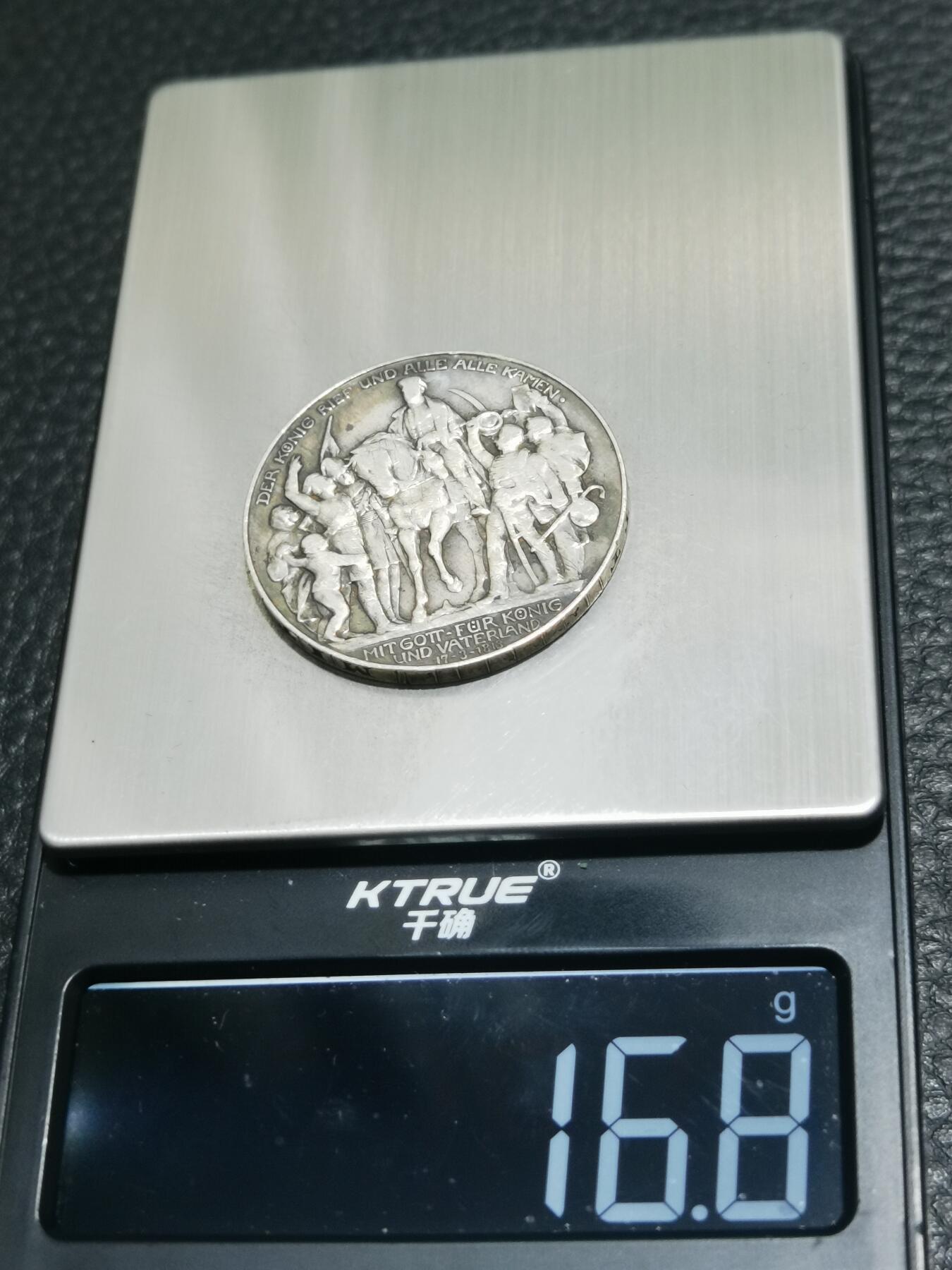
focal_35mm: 62
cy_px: 635
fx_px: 2273
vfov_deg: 31.2
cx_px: 476
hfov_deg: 23.7
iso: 100
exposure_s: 1/50
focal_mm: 6.67
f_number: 1.9
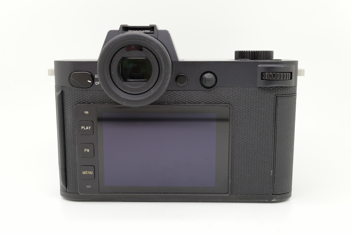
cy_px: 117
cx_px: 176
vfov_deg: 31.2
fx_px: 419
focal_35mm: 43
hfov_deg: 45.4
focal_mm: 43
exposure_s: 1/60
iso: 800
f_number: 9
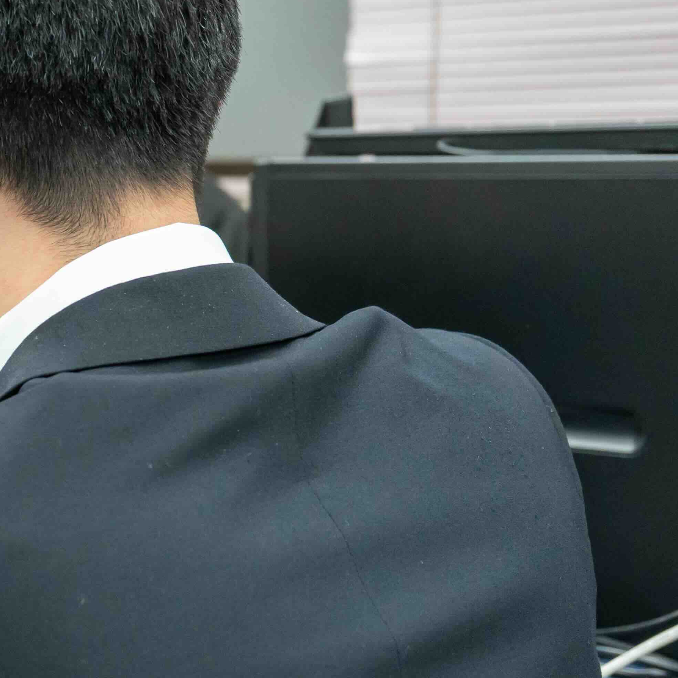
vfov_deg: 16.7
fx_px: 2316
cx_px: -249
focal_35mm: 105
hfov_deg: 15.7
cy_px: 377
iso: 1600
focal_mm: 34.5
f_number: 4
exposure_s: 1/125
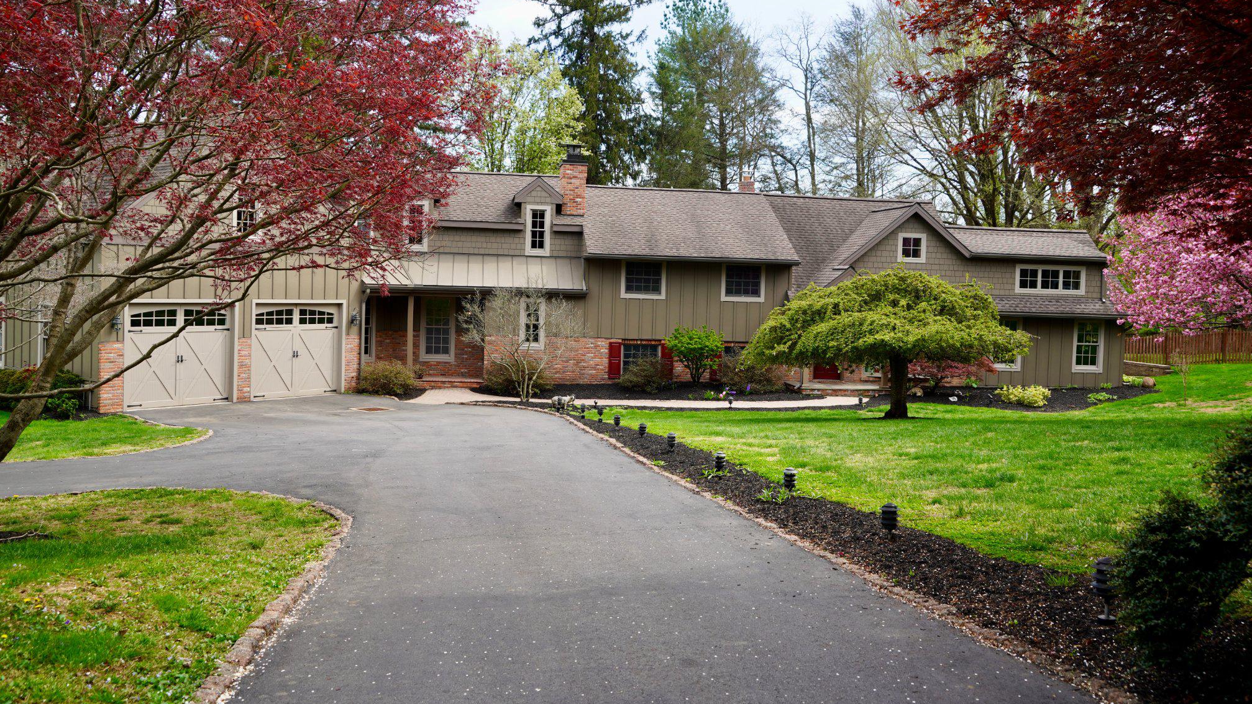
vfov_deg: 35.6
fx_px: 1096
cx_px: 631
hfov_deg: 59.5
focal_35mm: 33
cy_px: 319
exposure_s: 1/100
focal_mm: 31
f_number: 6.3
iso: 100
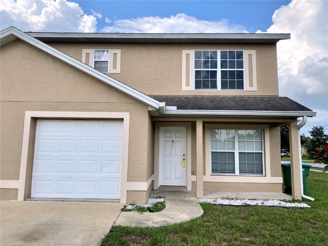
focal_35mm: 26
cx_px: 164
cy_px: 123
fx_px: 246
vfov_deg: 53.1
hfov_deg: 67.3
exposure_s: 1/1866
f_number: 1.8
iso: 32
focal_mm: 4.25
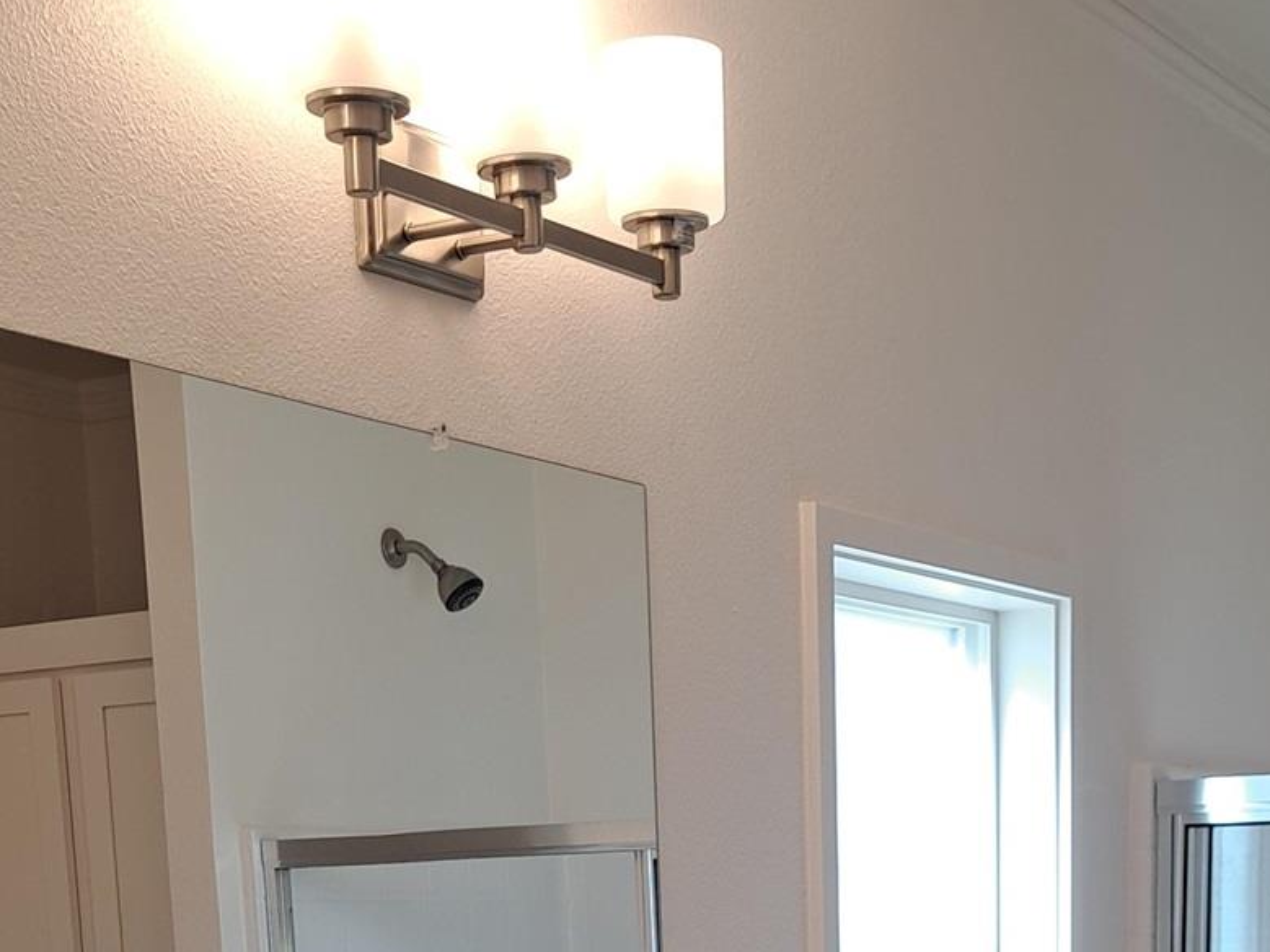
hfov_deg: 27.4
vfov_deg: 18.5
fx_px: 2604
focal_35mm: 71
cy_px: 1408
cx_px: 717
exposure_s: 1/120
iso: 50
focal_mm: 5.23
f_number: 1.8
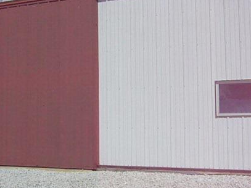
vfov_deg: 26.5
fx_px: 399
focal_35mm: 55
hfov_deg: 34.5
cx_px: 76
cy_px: 96
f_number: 5.6
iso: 80
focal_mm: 5.8
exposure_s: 1/2000
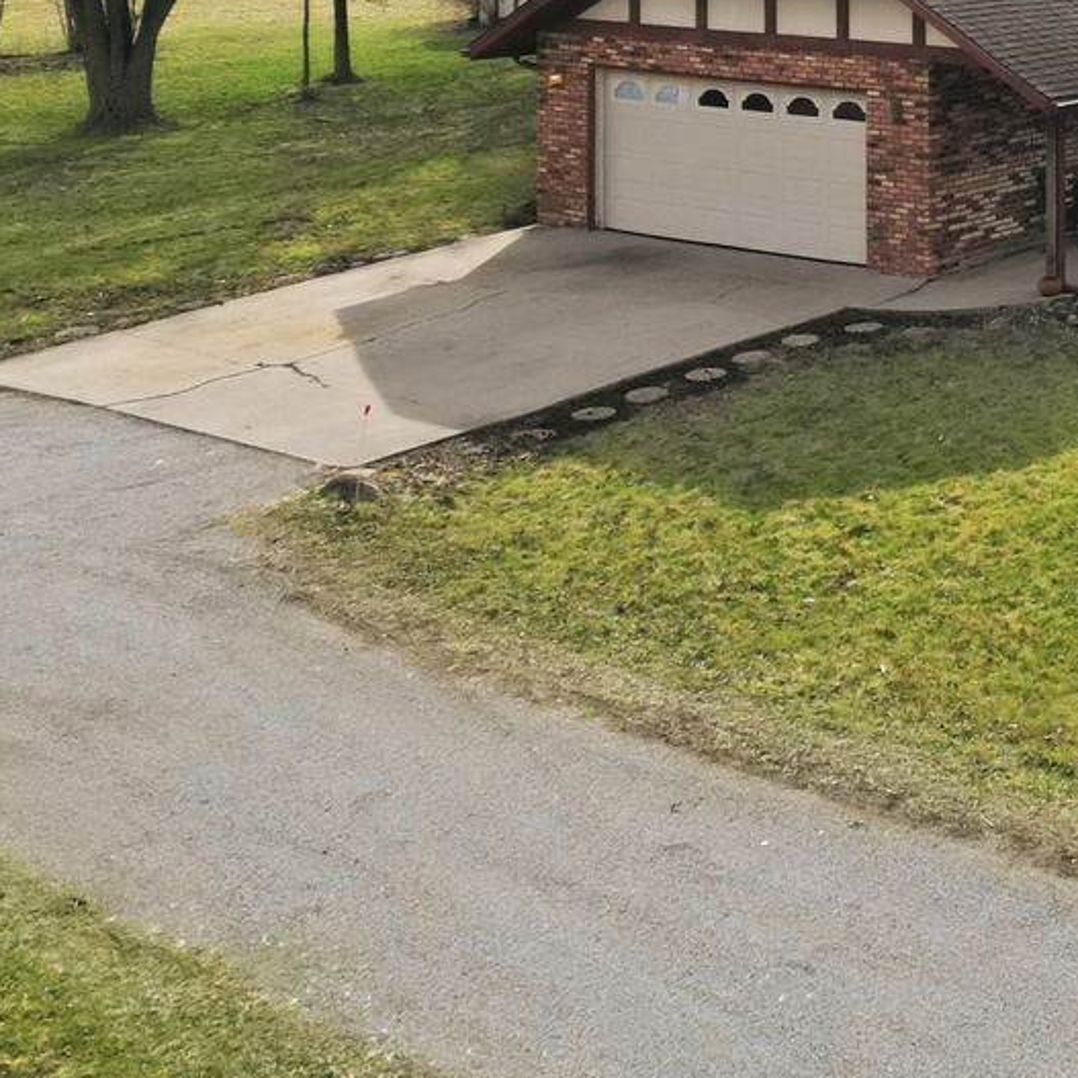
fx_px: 2044
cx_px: 1272
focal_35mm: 58
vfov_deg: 28.4
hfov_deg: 26.5
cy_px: 102
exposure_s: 1/5000
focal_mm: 6.7
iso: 110
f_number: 1.7
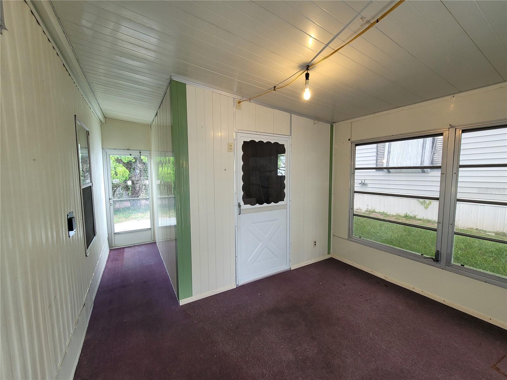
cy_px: 190
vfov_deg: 89.9
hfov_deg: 106.2
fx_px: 190
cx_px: 254
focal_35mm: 13
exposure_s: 1/60
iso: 100
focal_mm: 2.2
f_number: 2.2
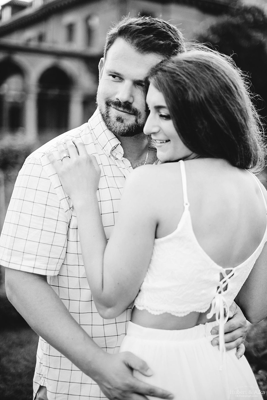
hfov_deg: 27.0
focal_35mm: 50
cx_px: 134
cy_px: 200
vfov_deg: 39.6
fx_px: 556
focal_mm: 50
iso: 500
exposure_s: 1/2500
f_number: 1.4
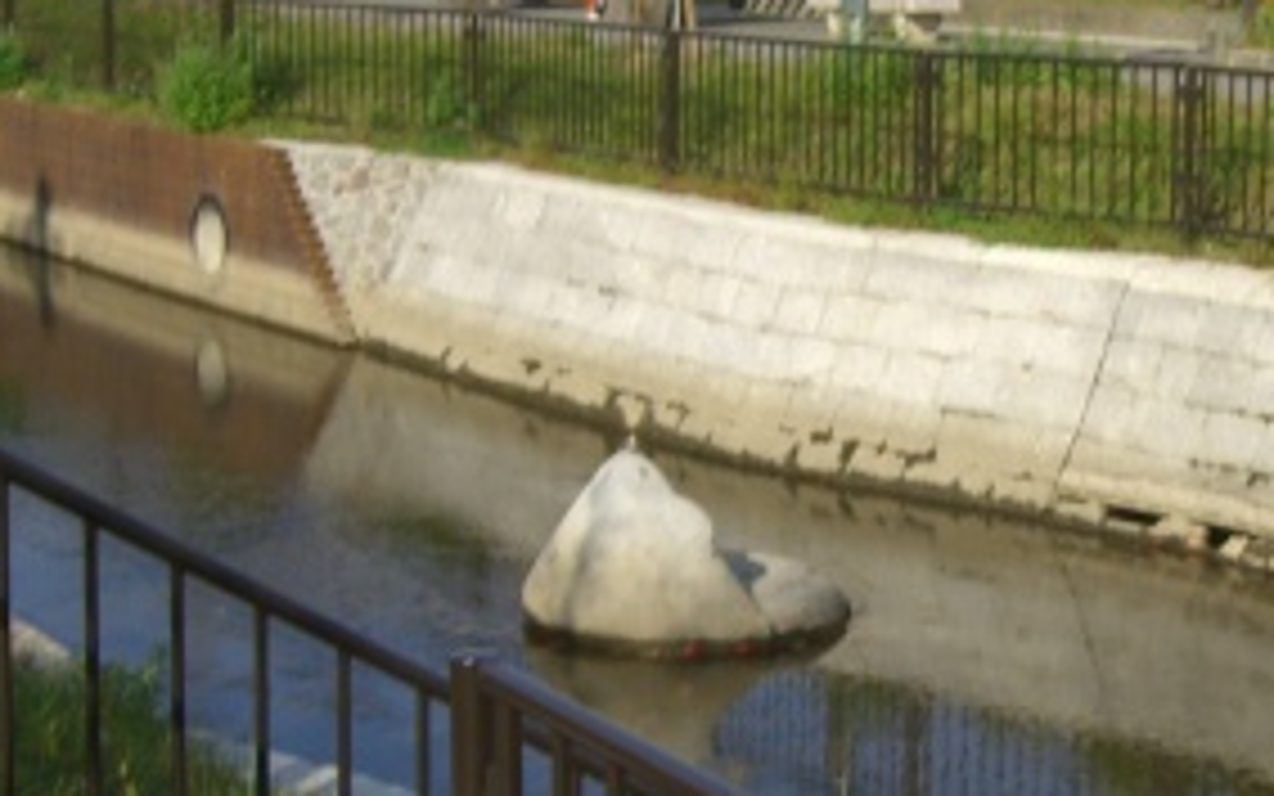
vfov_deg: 14.3
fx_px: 3160
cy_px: 526
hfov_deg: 22.6
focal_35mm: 91
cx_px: 945
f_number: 8
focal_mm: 7.9
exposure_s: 1/125
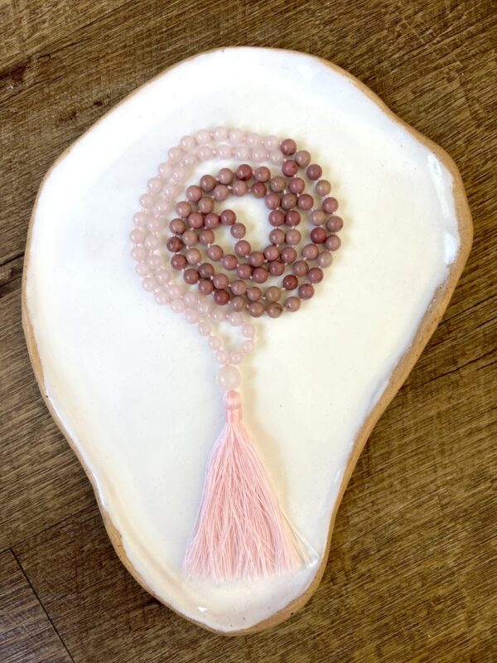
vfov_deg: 67.3
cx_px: 248
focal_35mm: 26
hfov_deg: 53.1
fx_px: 498
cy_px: 332
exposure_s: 1/121
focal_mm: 5.7
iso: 64
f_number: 1.5
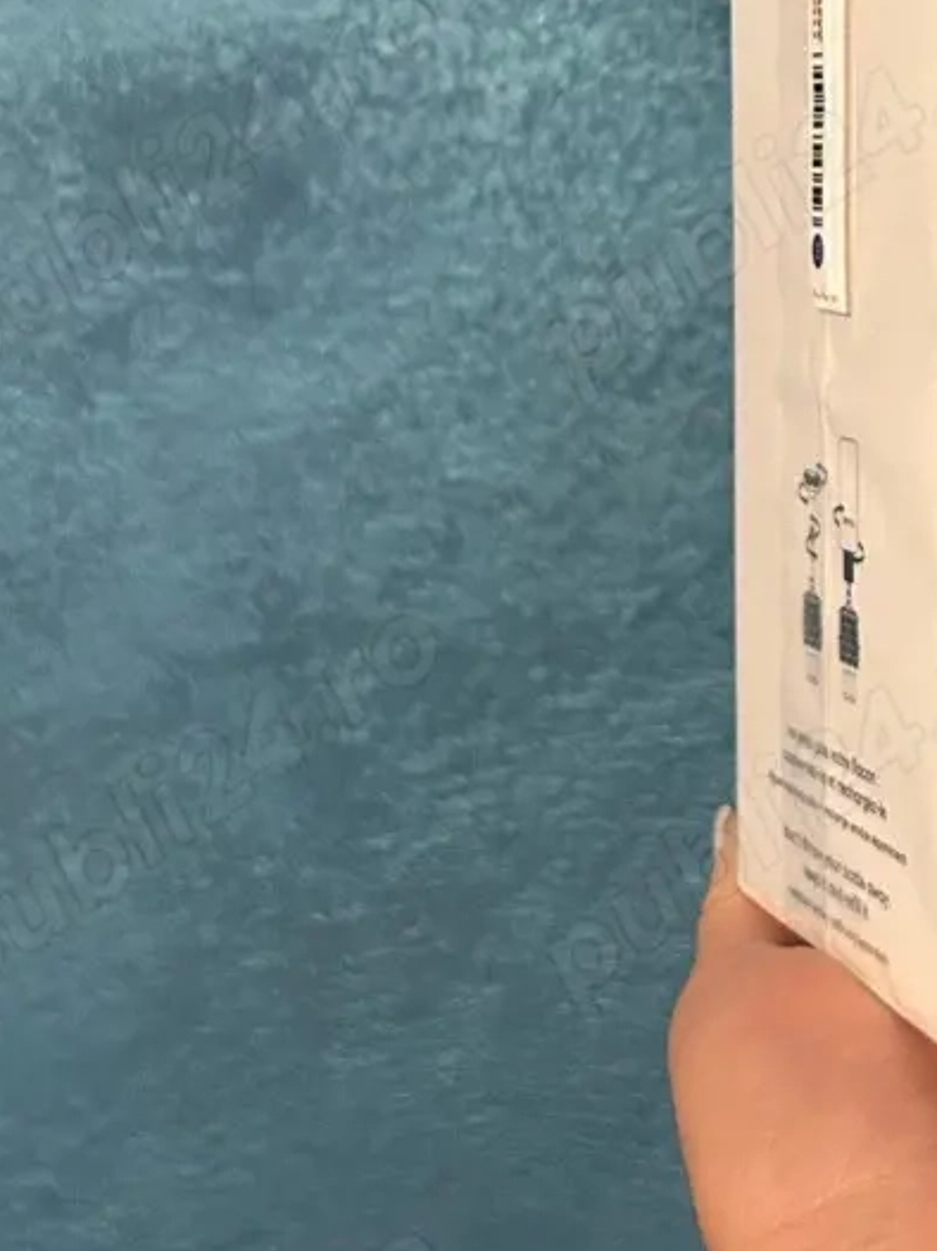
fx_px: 2384
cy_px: 281
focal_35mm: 66
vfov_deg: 28.9
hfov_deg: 21.4
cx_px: 956
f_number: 1.5
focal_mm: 5.7
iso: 320
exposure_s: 1/60
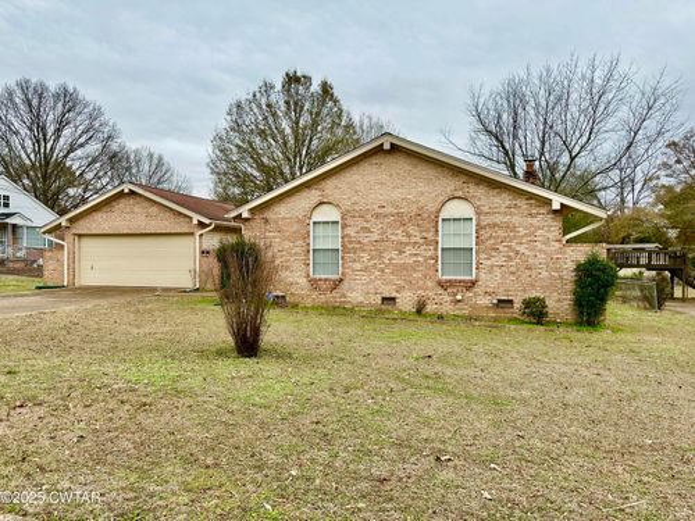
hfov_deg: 71.6
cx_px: 348
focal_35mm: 24
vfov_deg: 56.8
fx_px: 482
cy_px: 260
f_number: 1.78
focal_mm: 6.86
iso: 80
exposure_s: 1/1541
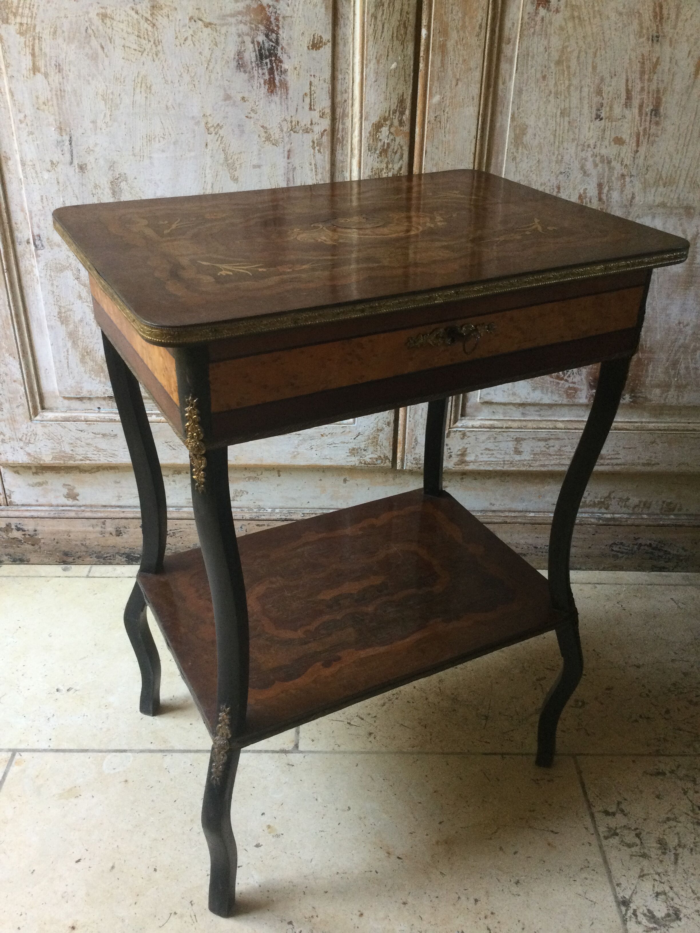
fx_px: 836
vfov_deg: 58.4
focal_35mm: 31
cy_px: 466
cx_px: 350
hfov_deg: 45.4
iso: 125
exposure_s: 1/33
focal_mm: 3.3
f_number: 2.4
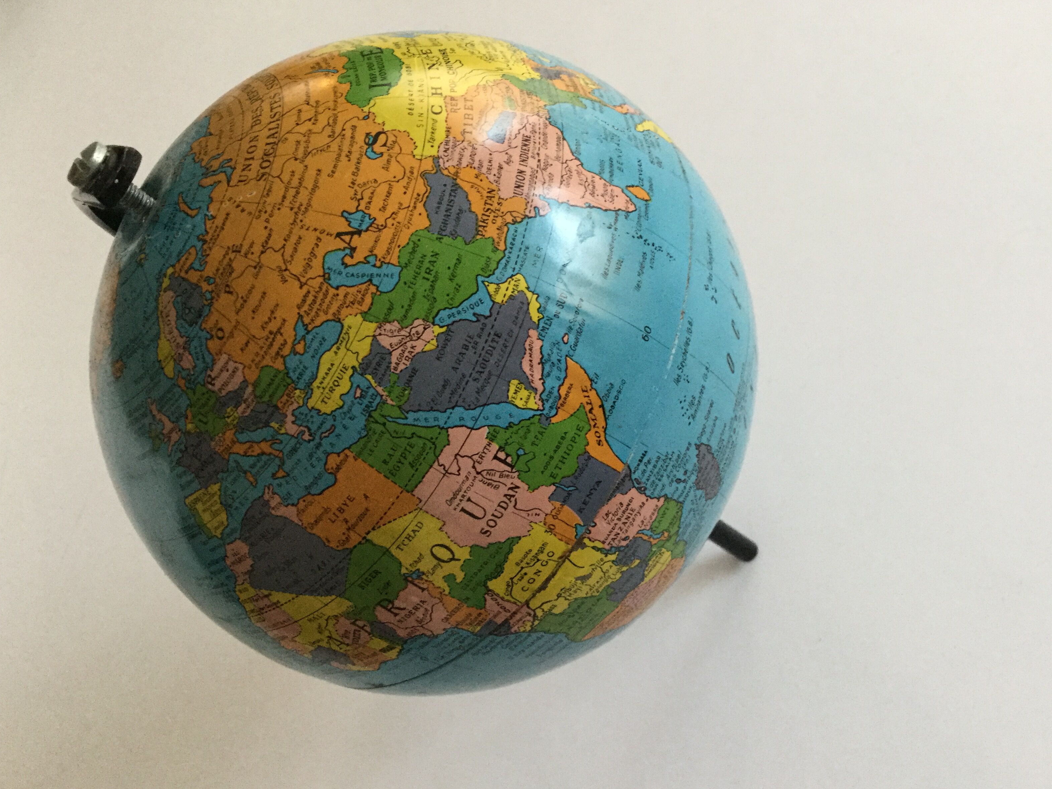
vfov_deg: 44.2
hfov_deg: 56.8
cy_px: 399
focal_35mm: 32
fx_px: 973
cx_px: 528
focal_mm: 3.3
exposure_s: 1/33
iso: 200
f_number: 2.4
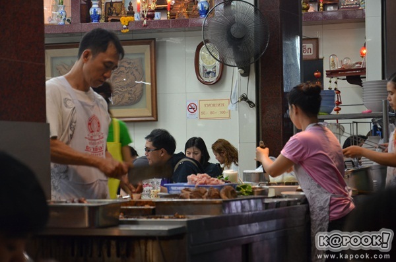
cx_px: 198
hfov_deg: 19.5
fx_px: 1152
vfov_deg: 13.0
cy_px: 131
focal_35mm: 105
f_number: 5.3
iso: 640
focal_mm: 70
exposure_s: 1/30
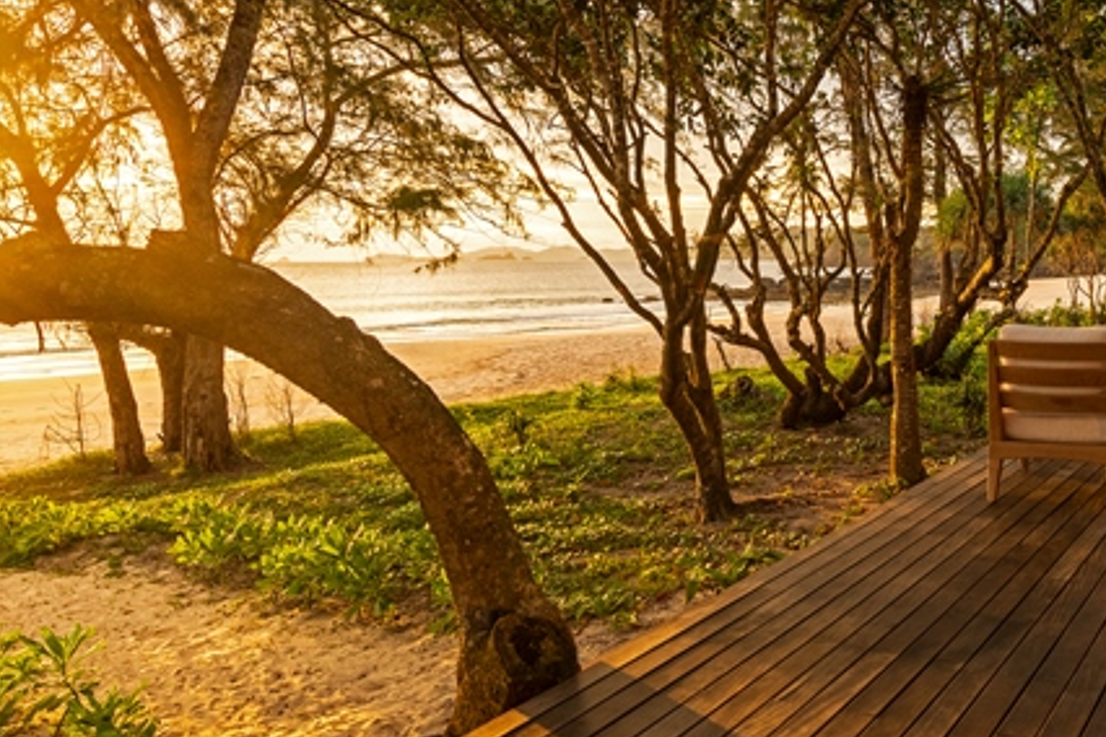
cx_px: 926
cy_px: 308
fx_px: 983
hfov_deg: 53.7
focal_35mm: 32
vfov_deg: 41.0
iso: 100
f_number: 8
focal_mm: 16
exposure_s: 1/50
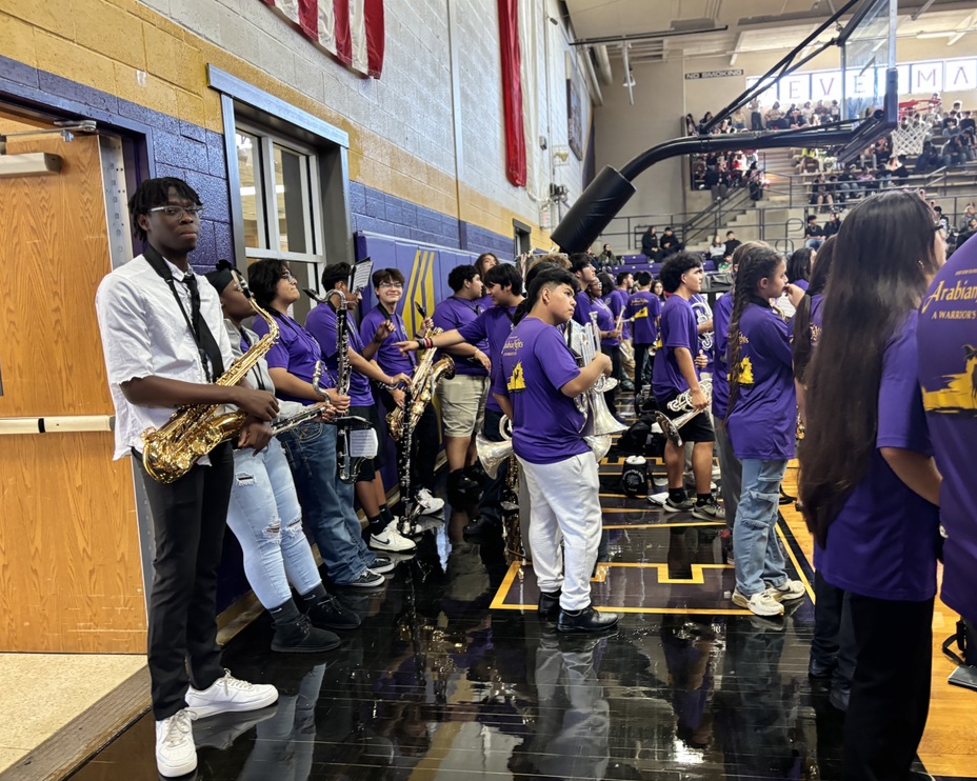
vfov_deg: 51.5
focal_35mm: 28
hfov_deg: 62.2
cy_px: 381
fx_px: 809
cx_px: 513
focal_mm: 5.96
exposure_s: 1/60
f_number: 1.6
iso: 320
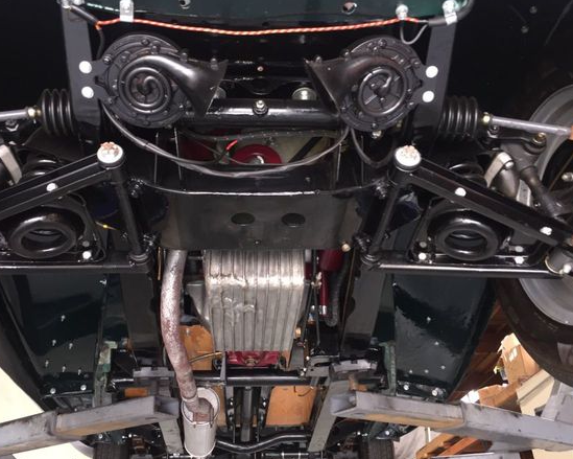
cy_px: 230
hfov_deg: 54.2
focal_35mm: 33
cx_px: 270
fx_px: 560
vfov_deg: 44.5
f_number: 2.2
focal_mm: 4.15
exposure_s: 1/30
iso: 80
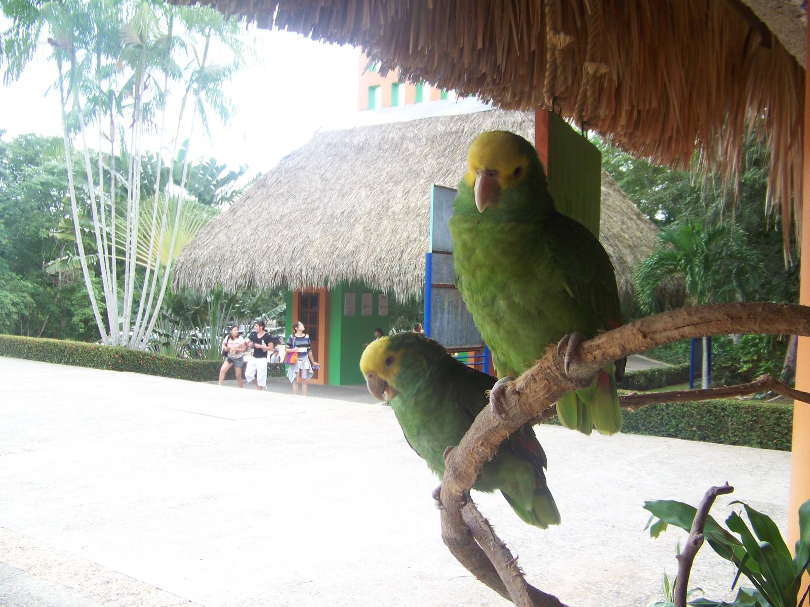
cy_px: 304
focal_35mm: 36
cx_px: 405
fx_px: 842
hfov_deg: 51.4
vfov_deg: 39.7
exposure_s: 1/30
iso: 64
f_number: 2.8
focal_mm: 5.85
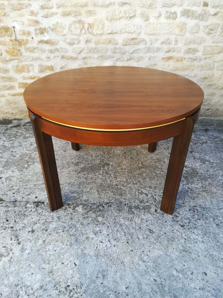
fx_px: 223
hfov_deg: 53.1
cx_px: 112
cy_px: 149
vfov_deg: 67.3
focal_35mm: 26
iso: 80
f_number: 2.2
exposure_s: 1/100
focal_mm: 3.83
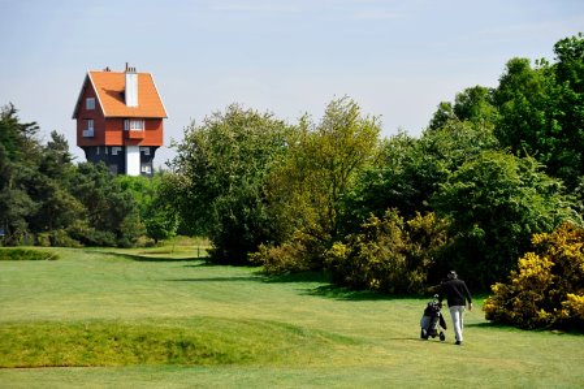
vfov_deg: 7.6
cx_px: 292
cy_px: 194
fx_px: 2919
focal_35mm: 180
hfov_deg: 11.4
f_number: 7.1
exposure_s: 1/400
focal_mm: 180
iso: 200
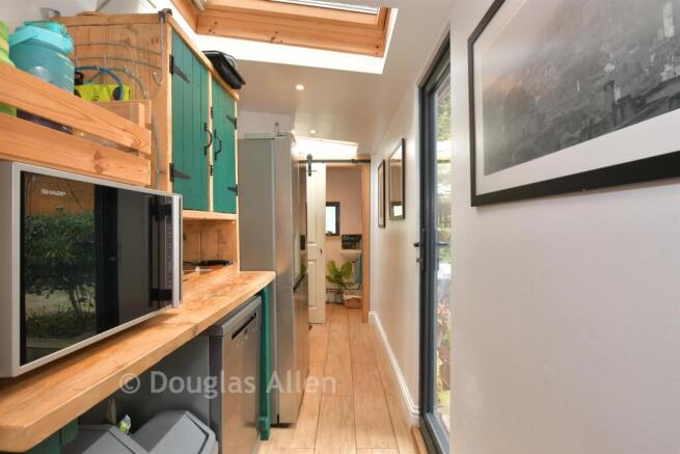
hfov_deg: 90.0
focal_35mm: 18
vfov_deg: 67.4
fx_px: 340
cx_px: 340
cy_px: 227
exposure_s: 1/4
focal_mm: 12
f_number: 8
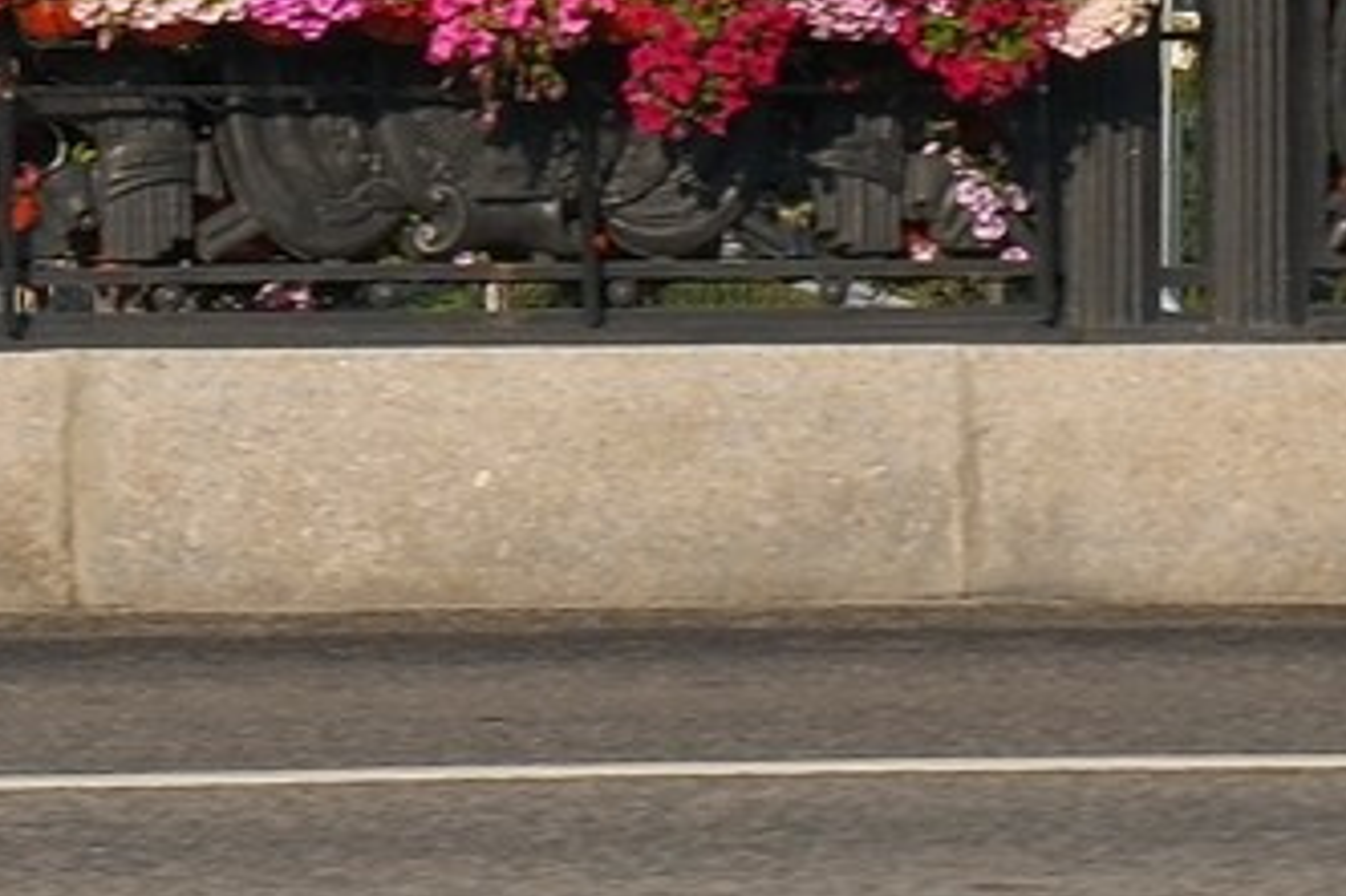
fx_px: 9454
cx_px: -243
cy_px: -1693
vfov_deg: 5.2
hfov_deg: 8.1
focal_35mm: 253
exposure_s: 1/850
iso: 320
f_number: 9
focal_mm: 27
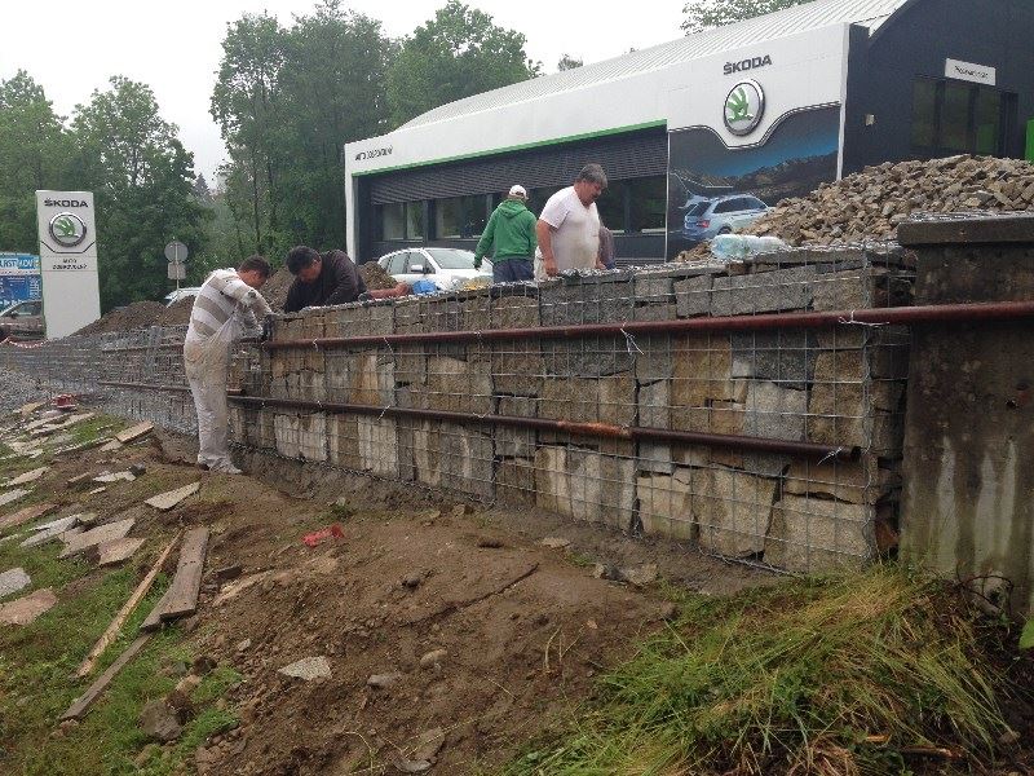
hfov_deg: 55.4
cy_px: 388
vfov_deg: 42.9
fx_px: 986
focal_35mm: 33
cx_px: 517
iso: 50
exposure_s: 1/511
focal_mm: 4.12
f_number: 2.4
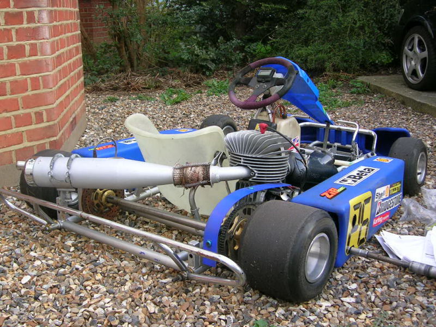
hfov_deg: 42.9
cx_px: 218
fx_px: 554
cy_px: 164
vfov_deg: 32.9
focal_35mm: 44
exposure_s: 1/43.2
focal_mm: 6.7
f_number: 3
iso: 50
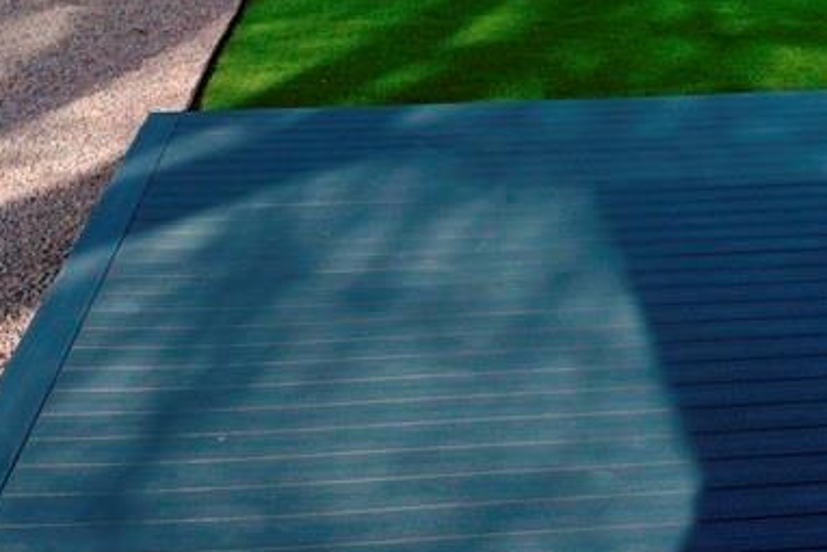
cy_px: -27
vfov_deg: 17.7
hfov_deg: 26.7
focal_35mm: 75
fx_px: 1723
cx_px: 611
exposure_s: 1/200
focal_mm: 28
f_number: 7.1
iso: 100
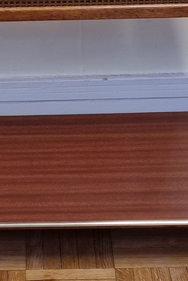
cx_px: -28
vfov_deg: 21.4
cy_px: -49
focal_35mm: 89
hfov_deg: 14.9
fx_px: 697
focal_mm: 5.4
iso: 125
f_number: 1.8
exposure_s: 1/100
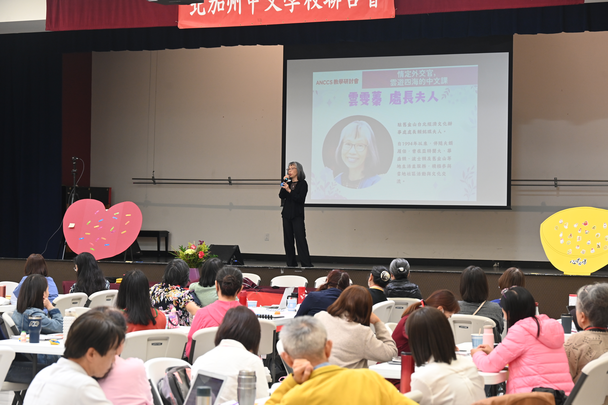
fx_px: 1334
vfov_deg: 17.3
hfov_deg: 25.7
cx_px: 304
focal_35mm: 79
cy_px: 202
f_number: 6.3
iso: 1400
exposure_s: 1/125
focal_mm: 79
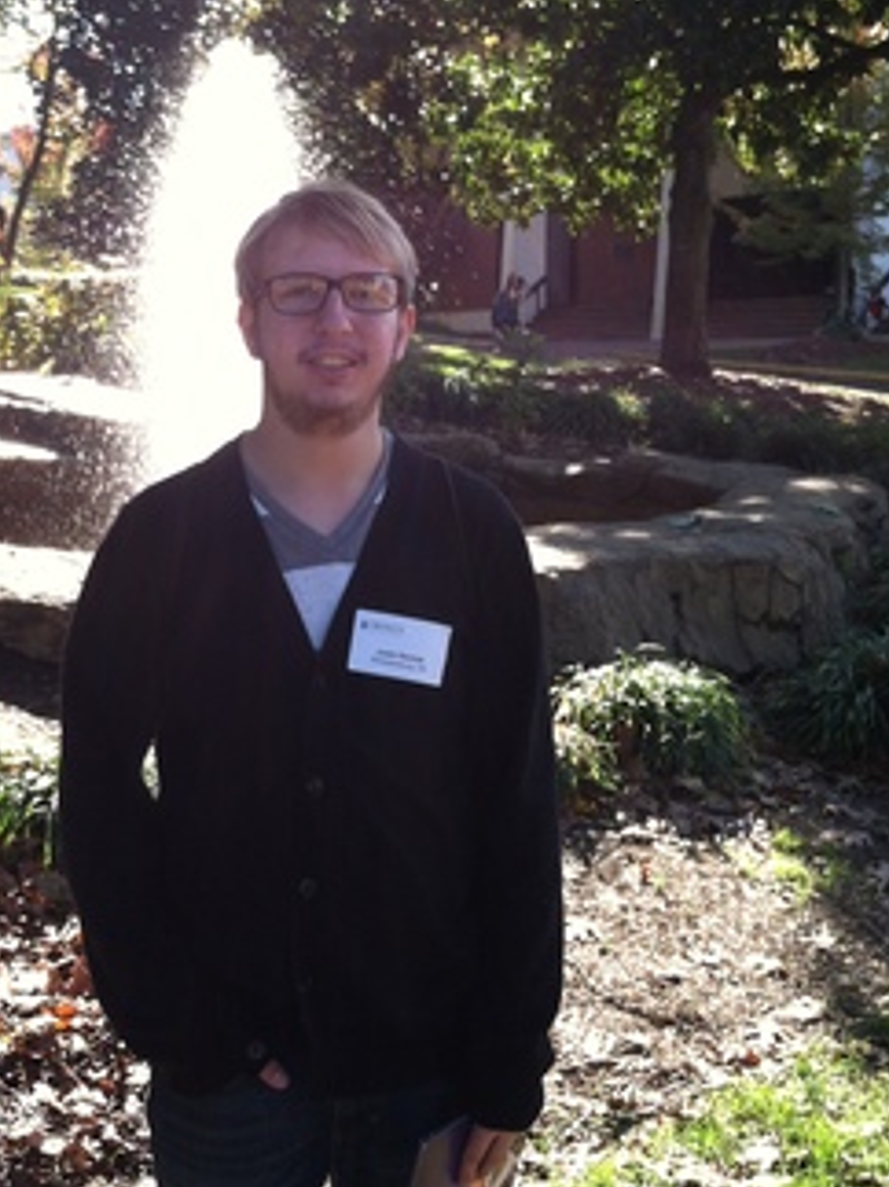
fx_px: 1782
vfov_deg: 36.7
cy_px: 492
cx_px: 325
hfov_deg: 27.9
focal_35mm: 52
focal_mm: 3.85
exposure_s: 1/221
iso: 80
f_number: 2.8
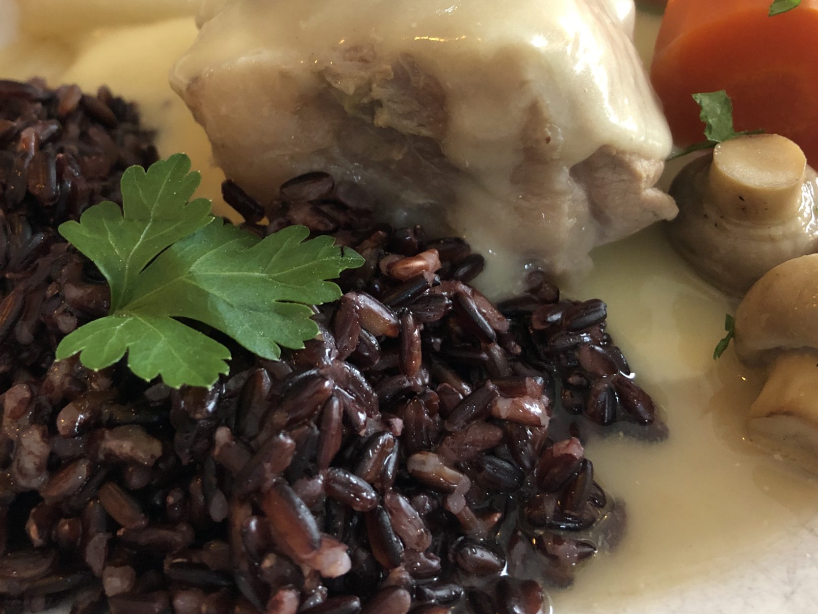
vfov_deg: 33.3
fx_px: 1016
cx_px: 354
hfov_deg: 43.8
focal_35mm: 43
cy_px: 212
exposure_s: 1/13
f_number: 1.8
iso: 100
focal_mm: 3.99
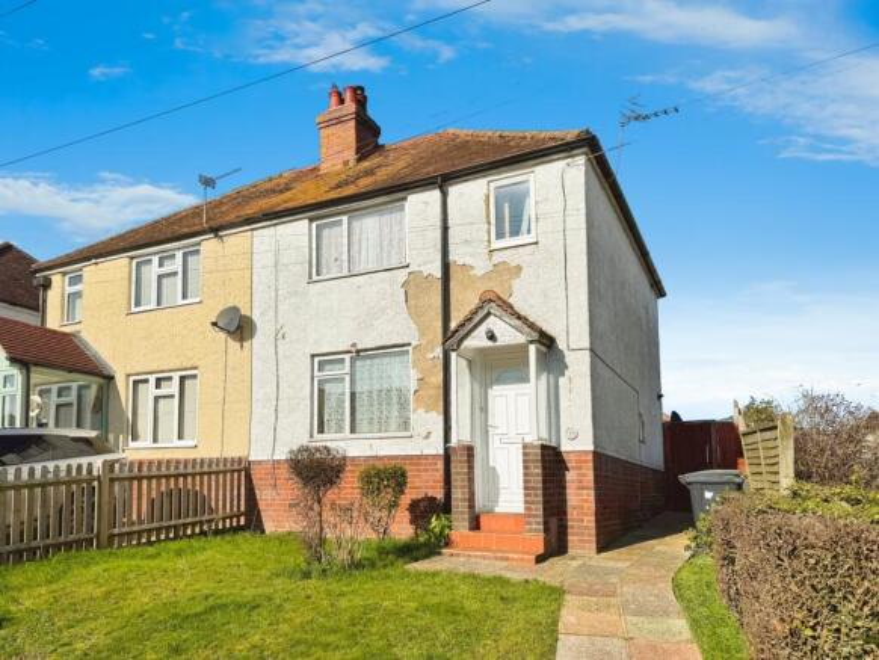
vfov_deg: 56.9
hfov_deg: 71.6
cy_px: 330
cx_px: 440
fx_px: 610
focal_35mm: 24
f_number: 1.78
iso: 80
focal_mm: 6.76
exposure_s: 1/12346
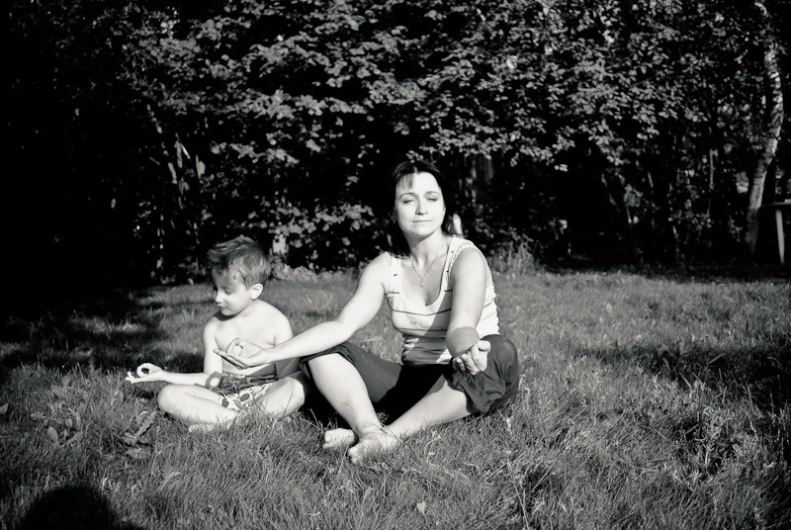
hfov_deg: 53.1
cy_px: 265
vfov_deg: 37.0
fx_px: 792
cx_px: 396
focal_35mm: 36
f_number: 2.8
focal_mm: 24
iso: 100
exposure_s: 1/1250
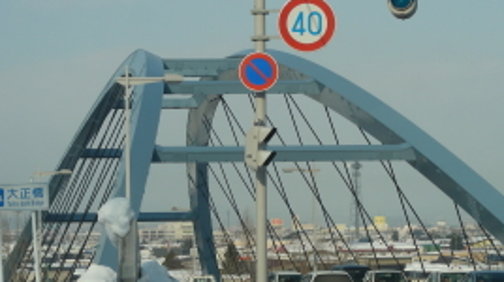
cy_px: 115
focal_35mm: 141
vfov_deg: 8.6
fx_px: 1882
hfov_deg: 15.2
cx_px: 290
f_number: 4
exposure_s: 1/324
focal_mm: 16.5
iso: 50
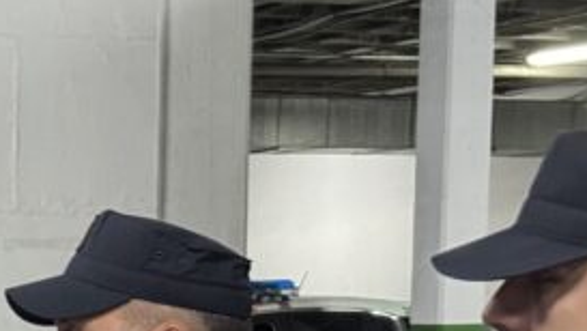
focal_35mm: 147
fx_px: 2290
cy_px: 580
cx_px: -217
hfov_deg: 13.9
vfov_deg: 8.0
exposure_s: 1/25
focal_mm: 6.76
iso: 640
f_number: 1.78
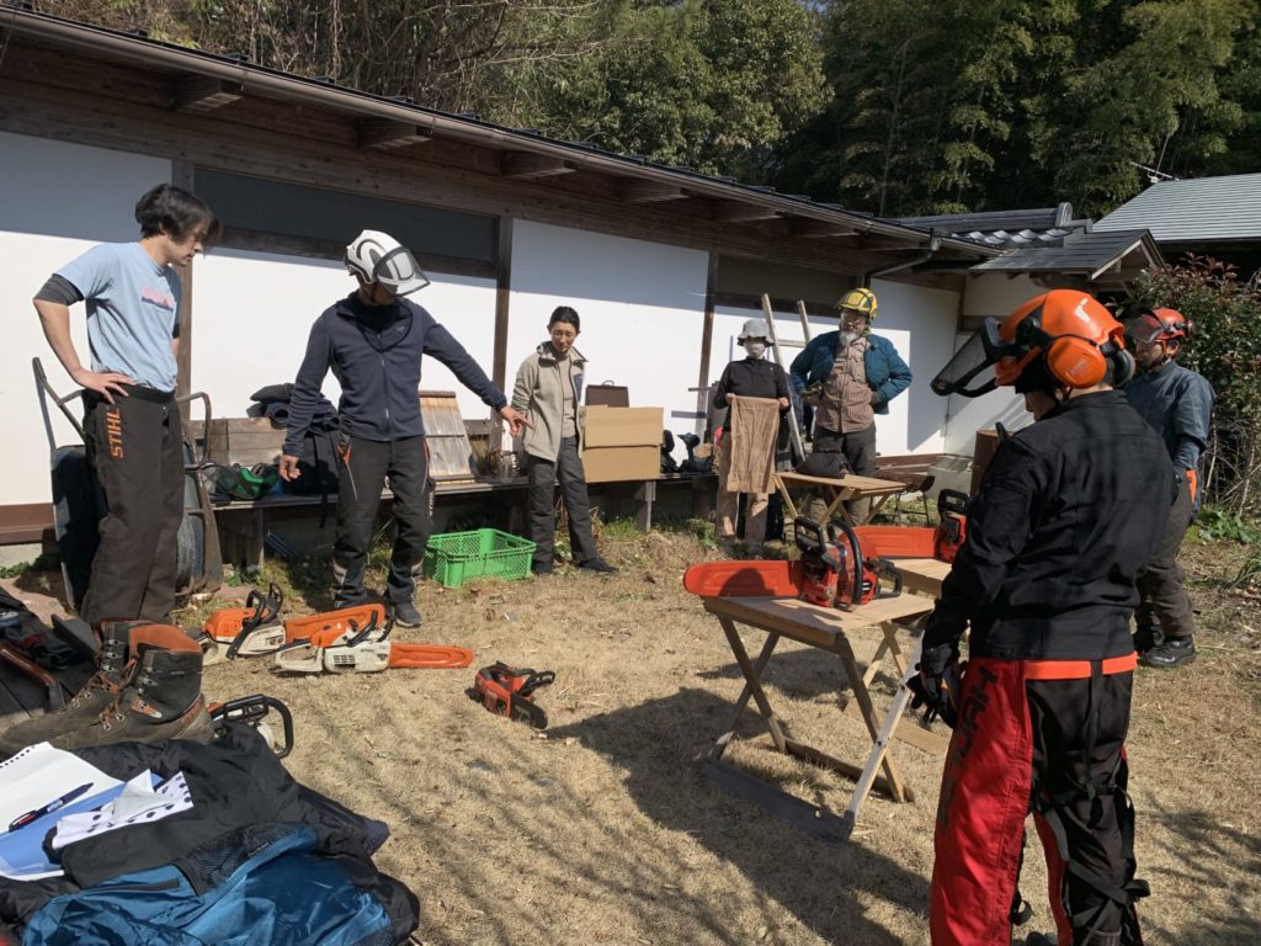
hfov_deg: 67.3
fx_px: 947
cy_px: 473
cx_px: 630
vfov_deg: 53.1
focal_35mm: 26
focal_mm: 4.25
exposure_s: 1/8000
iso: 25
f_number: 1.8
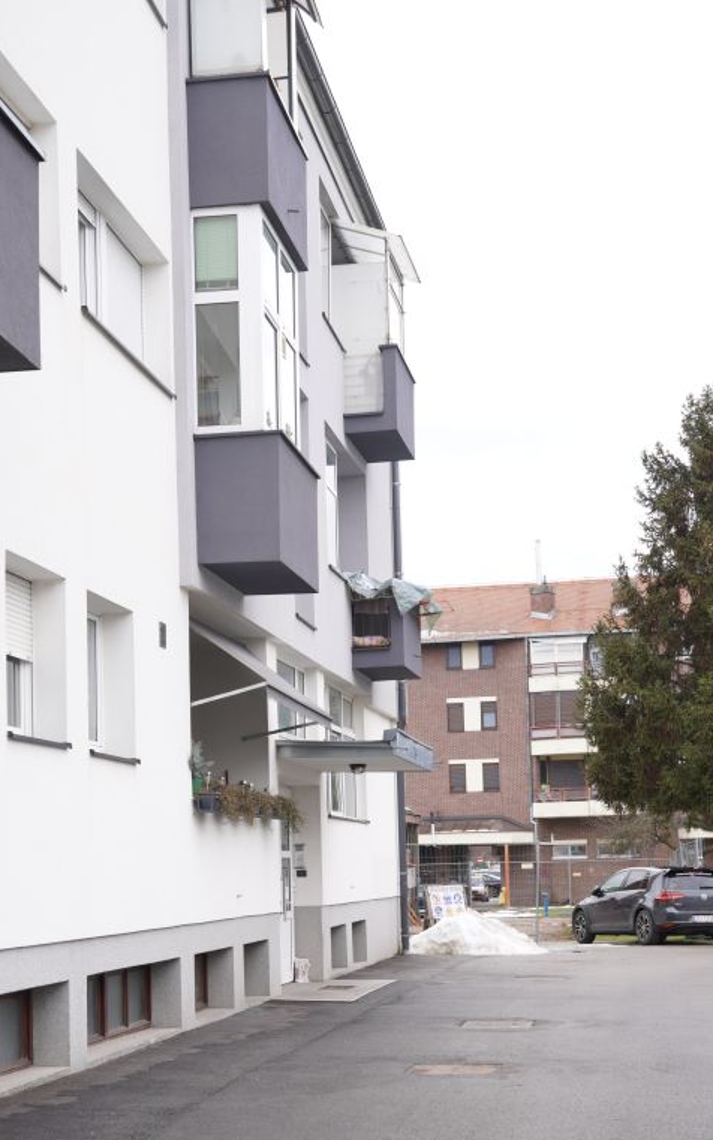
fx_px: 1798
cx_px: 276
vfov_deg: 34.9
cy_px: 730
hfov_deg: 22.4
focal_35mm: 58
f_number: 4.5
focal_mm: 29.1
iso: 160
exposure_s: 1/200
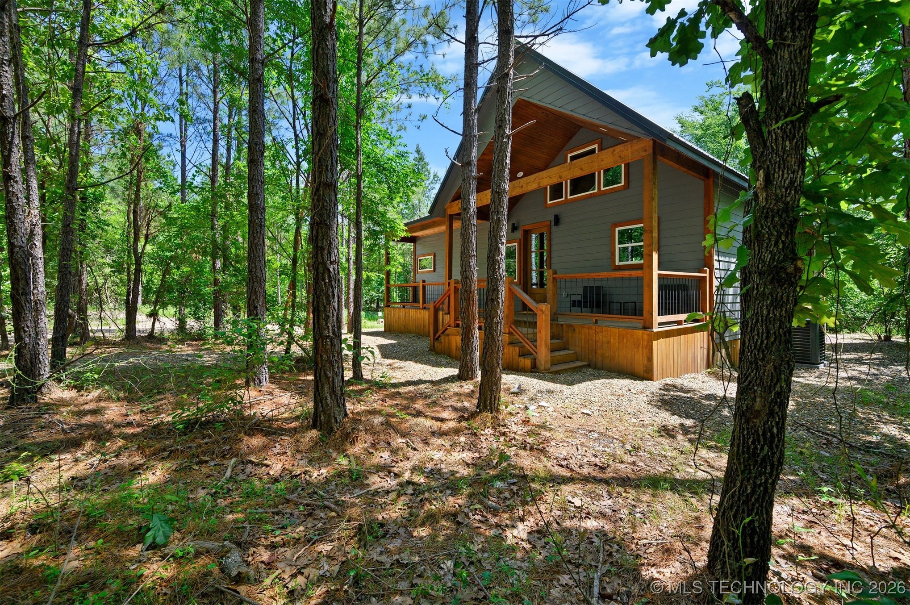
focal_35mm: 14
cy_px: 302
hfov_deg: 104.3
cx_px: 455
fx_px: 354
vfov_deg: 81.1
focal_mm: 14
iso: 500
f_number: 7.1
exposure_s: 1/640
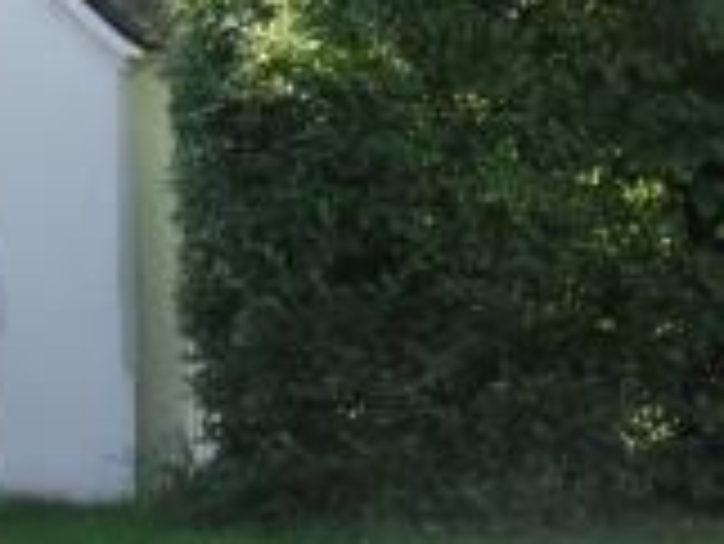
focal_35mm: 117
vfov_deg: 12.6
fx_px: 2449
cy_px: 130
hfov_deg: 16.3
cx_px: -63
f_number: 3.6
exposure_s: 1/125
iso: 80
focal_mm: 7.5
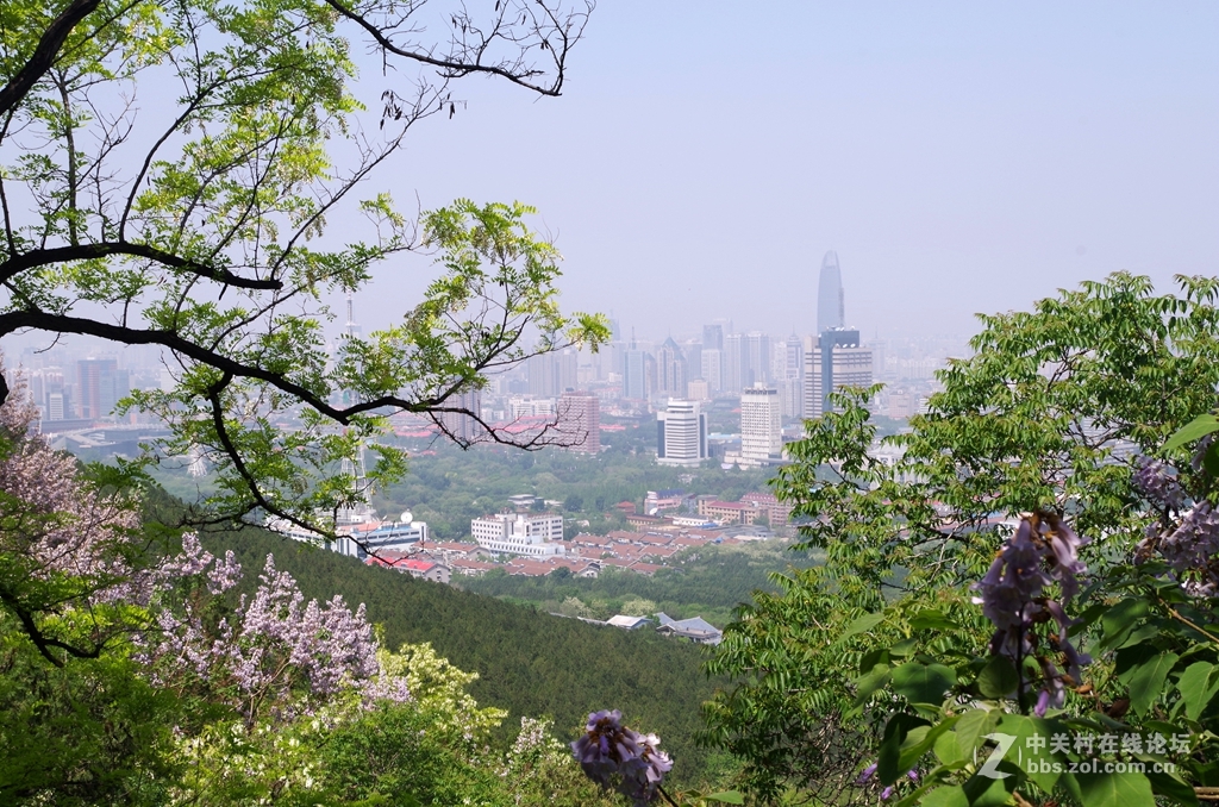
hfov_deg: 38.3
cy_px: 404
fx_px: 1757
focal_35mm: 52
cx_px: 610
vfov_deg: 25.9
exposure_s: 1/125
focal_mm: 35
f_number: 11
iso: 100
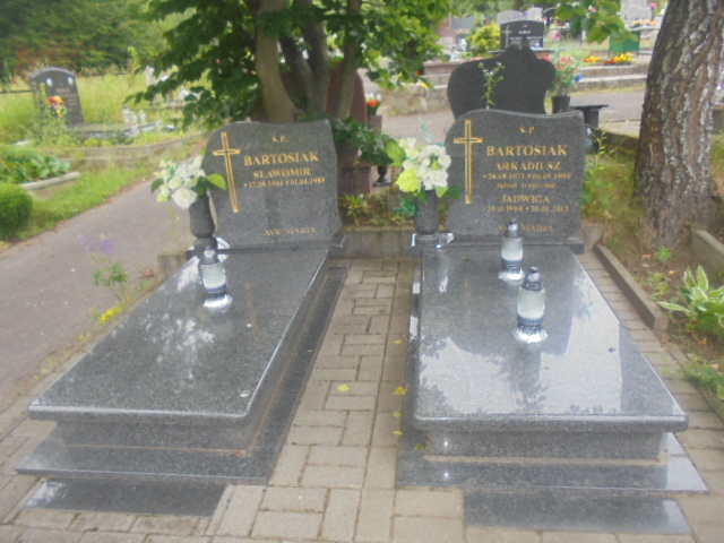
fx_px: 544
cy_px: 272
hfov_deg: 67.3
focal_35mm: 26
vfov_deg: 53.1
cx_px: 362
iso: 160
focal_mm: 4.6
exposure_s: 1/30
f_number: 3.5
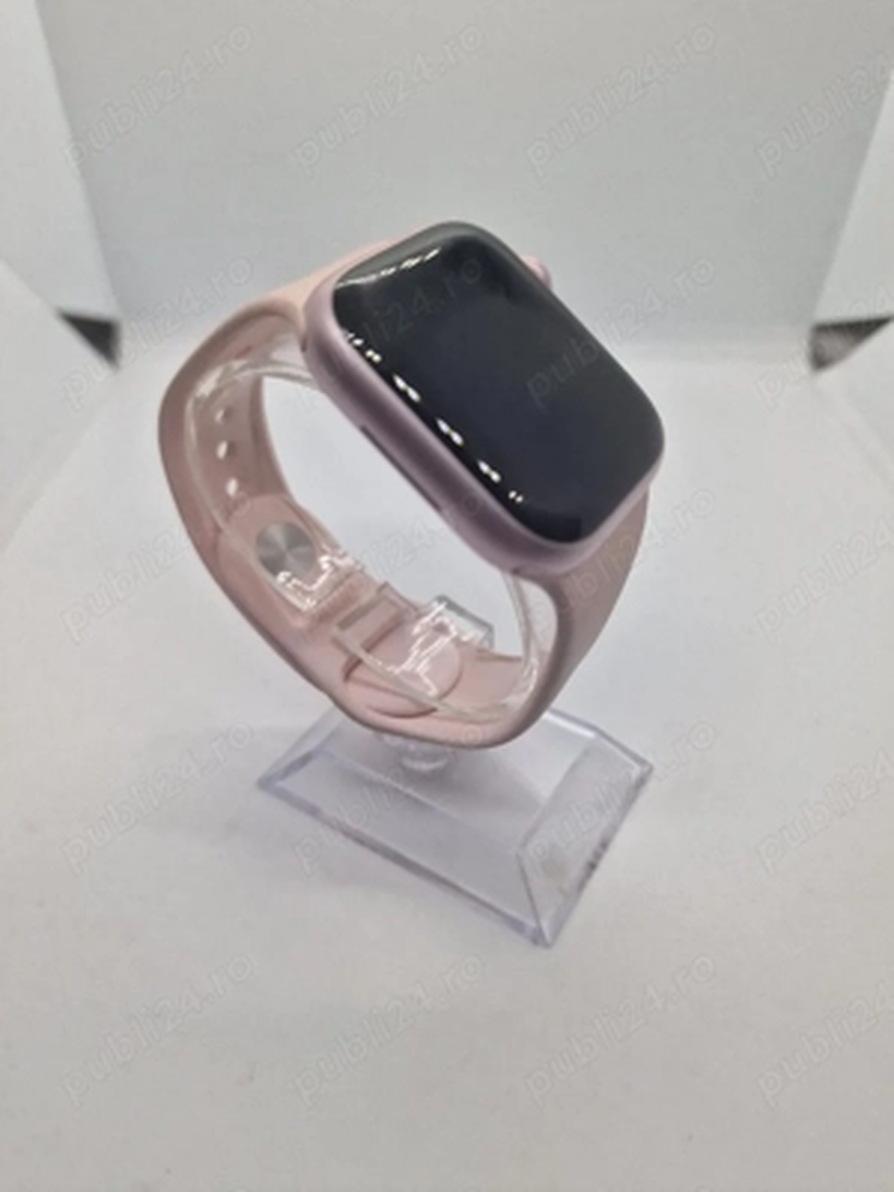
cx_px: 447
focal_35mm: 23
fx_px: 792
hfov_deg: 58.9
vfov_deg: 73.9
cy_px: 596
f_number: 1.8
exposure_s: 1/182
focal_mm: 6.4
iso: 50
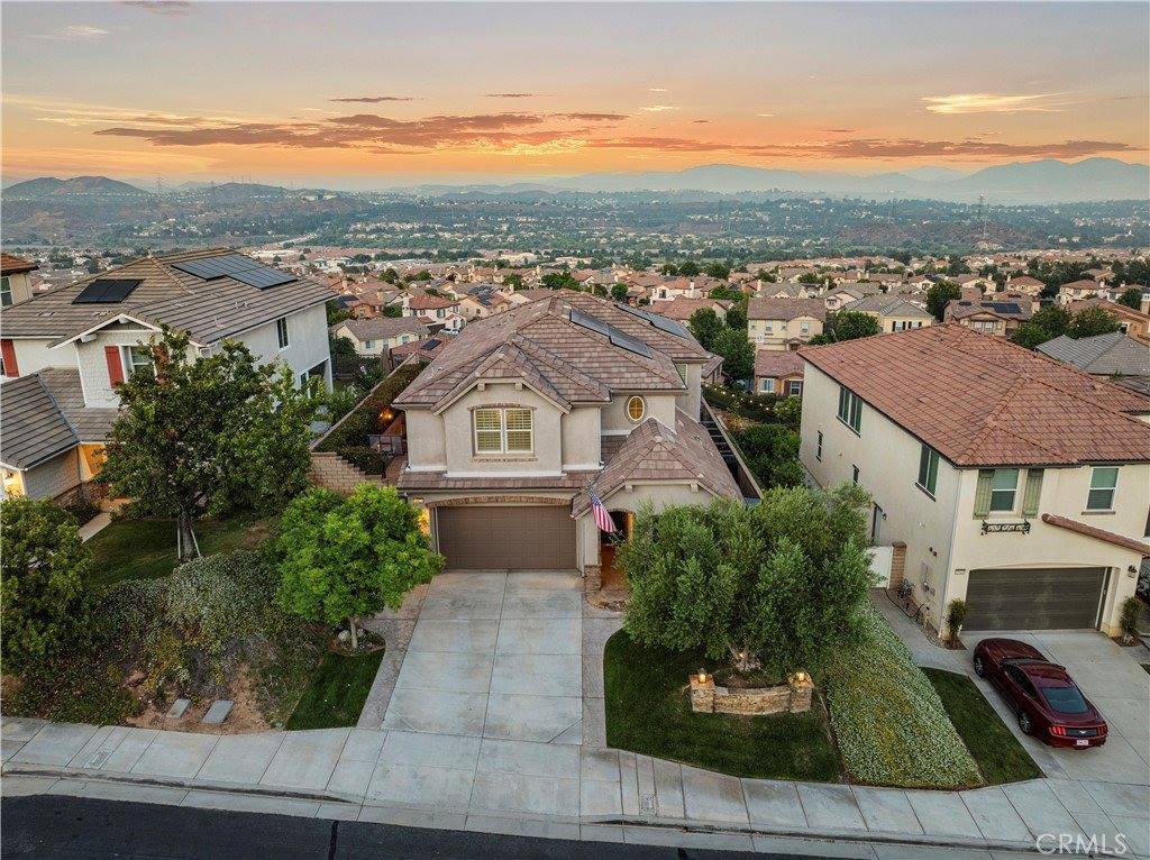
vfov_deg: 56.7
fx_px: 797
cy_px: 430
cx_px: 575
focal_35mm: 24
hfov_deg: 71.6
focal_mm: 12.29
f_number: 2.8
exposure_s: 1/15
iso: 100
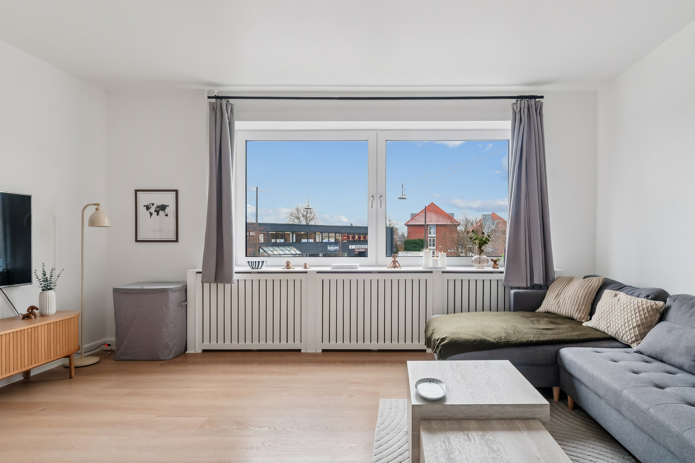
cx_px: 348
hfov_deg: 90.0
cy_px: 232
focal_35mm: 18
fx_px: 347
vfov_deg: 67.4
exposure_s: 1/10
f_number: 10
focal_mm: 12
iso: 200
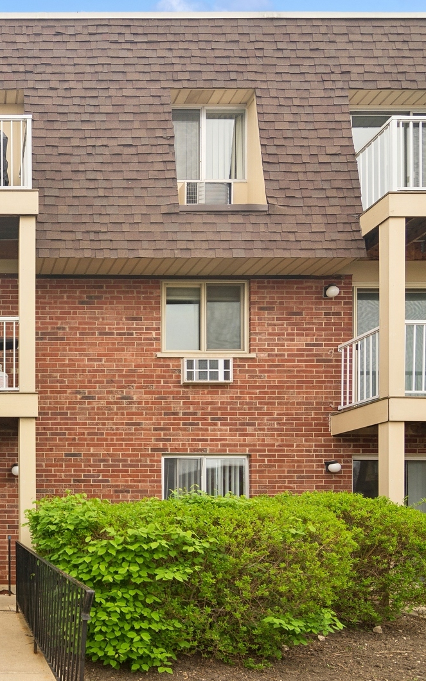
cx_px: -7
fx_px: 520
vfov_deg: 66.5
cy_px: 337
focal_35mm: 28
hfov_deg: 39.0
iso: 200
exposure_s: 1/125
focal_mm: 12
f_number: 8
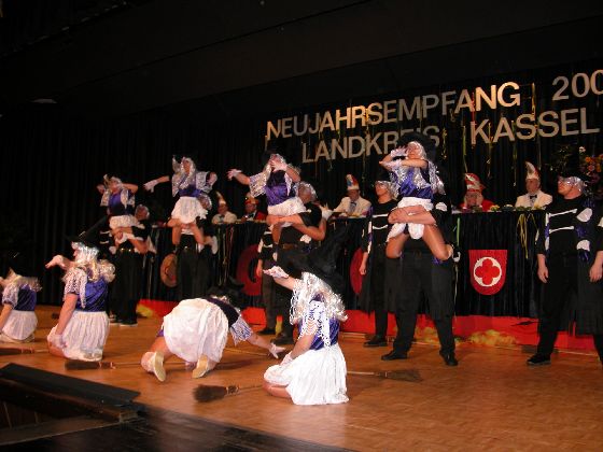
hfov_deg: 52.6
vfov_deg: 40.7
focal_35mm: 35
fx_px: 610
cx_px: 302
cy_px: 226
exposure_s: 1/60
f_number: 2.8
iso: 100
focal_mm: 8.9
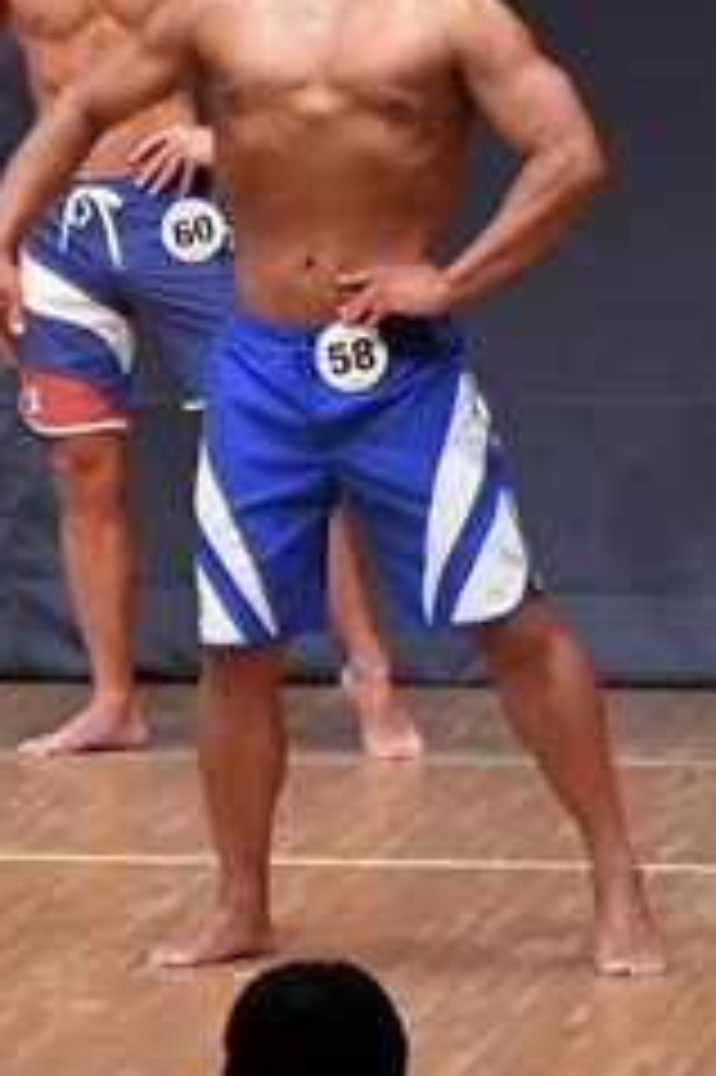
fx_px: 15206
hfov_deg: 2.7
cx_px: -903
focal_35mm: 509
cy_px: 347
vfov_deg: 4.1
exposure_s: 1/400
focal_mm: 105
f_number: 5.6
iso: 6400
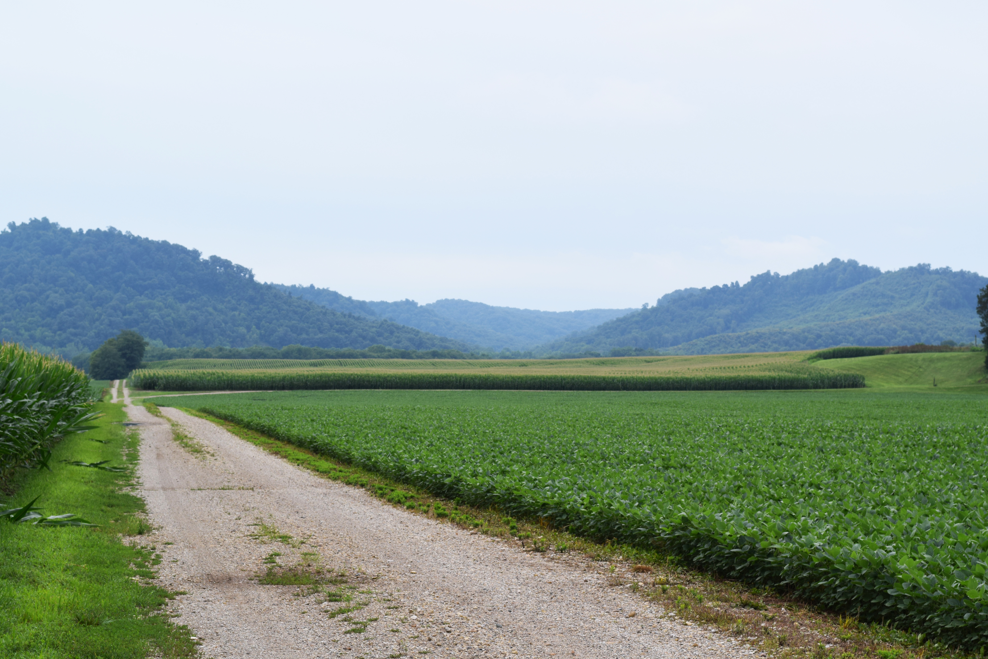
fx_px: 2058
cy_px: 330
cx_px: 494
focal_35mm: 75
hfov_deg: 27.0
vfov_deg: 18.2
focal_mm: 50
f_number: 9
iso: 200
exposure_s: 1/320
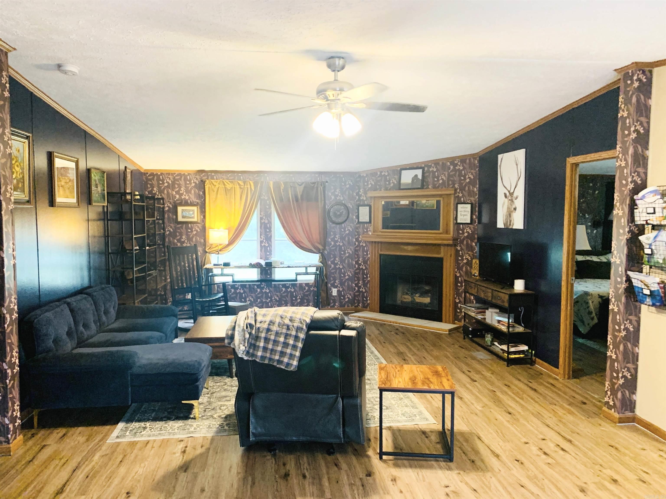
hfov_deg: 67.3
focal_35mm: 26
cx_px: 333
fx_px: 500
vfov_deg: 53.1
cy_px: 250
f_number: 1.8
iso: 400
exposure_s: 1/40
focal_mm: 4.25
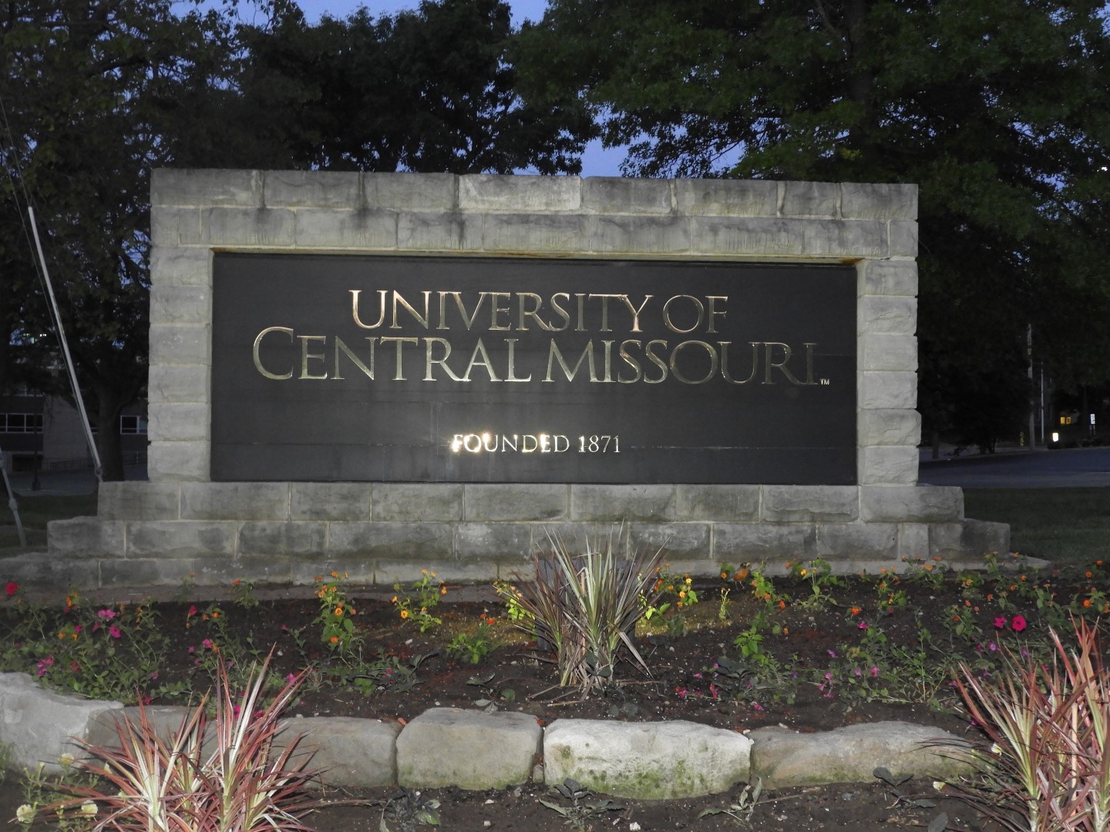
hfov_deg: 46.8
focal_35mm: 40
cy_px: 416
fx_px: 1283
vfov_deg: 36.0
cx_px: 555
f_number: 3.8
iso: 560
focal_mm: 7.2
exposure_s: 1/30
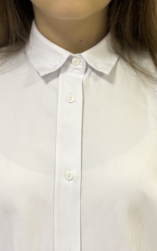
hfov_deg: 21.0
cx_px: 79
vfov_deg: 32.5
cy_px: 71
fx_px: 424
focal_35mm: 62
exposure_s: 1/50
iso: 200
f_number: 1.78
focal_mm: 6.76
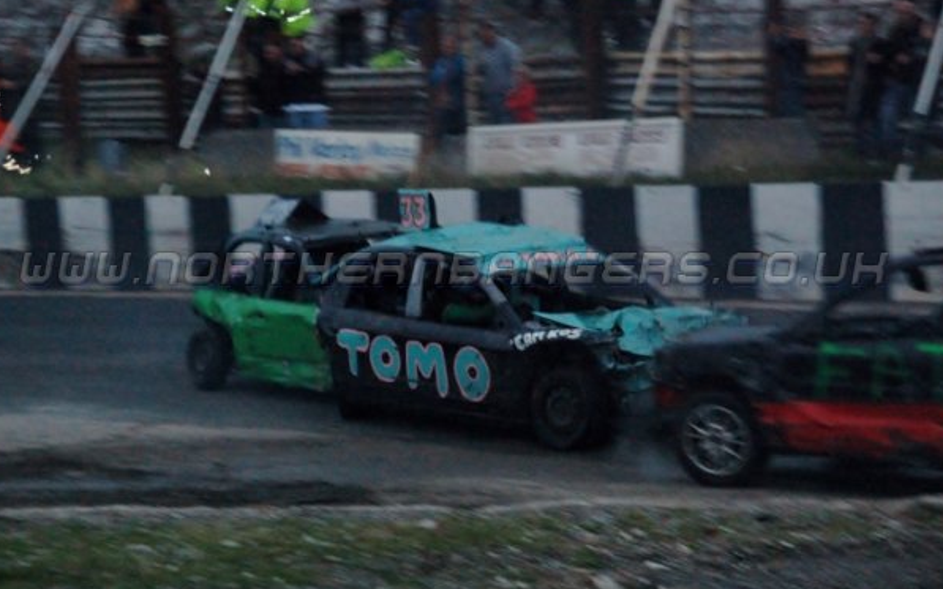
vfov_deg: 12.3
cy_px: 273
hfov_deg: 19.5
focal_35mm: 107
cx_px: 460
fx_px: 2738
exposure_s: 1/60
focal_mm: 65
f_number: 5.3
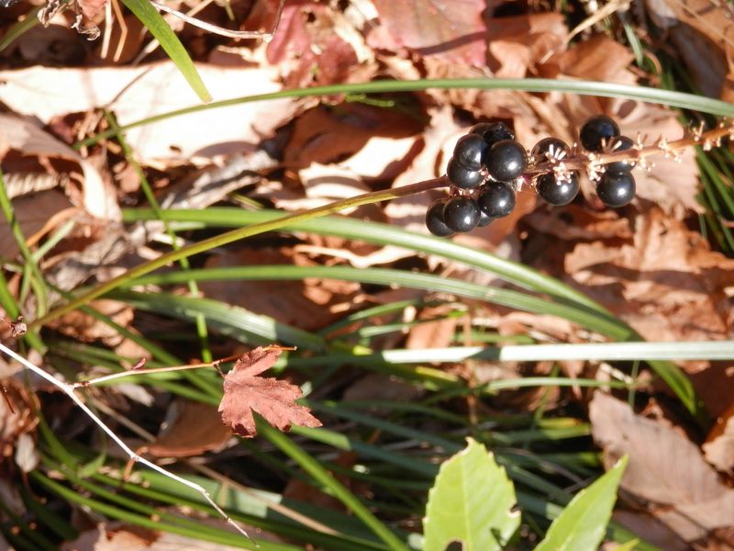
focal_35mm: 106
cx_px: 367
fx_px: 2248
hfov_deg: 18.5
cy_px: 276
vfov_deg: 14.0
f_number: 5
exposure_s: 1/160
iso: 160
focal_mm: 19
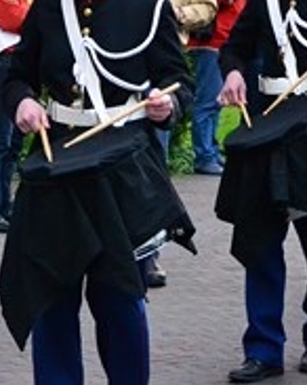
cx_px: 204
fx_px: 2207
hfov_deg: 8.0
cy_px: 15
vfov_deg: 9.9
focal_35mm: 194
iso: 3200
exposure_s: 1/400
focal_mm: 42
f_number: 11
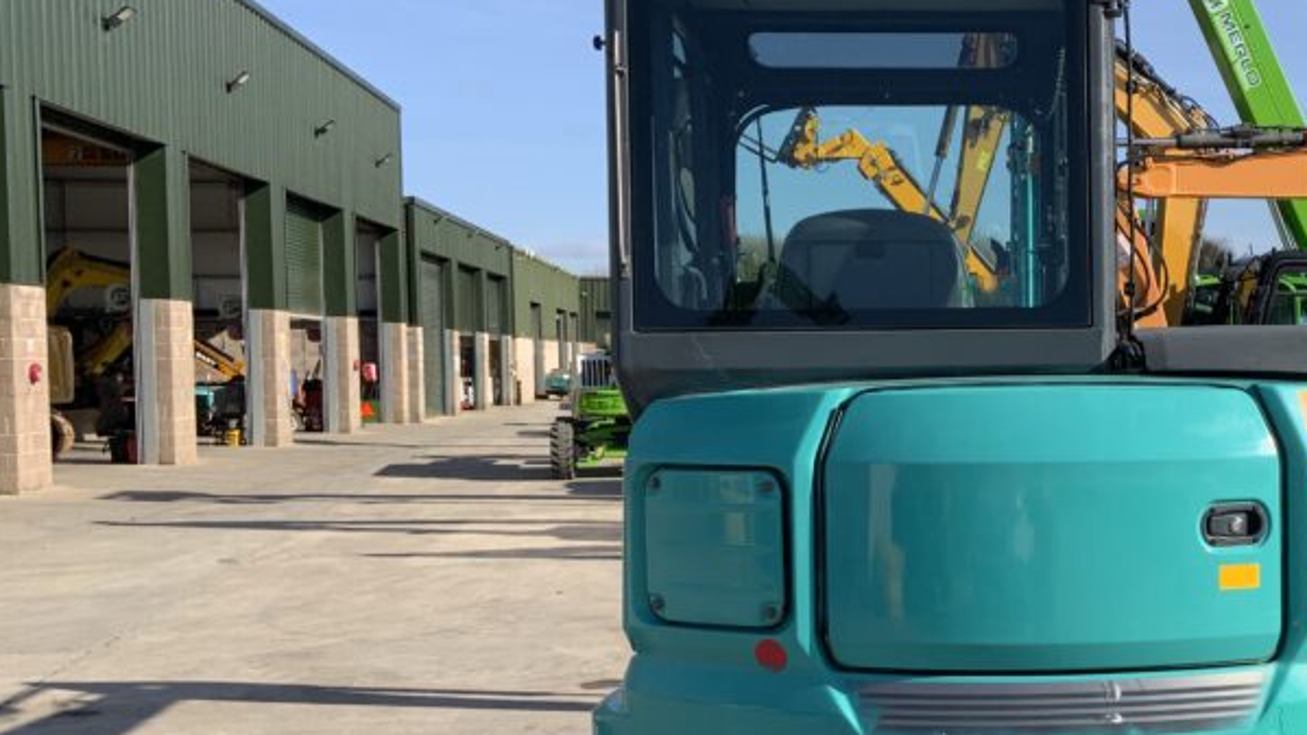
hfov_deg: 37.1
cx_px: 1052
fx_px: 1872
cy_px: 499
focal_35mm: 54
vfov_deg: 22.1
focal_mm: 3
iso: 16
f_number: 1.8
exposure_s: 1/1675
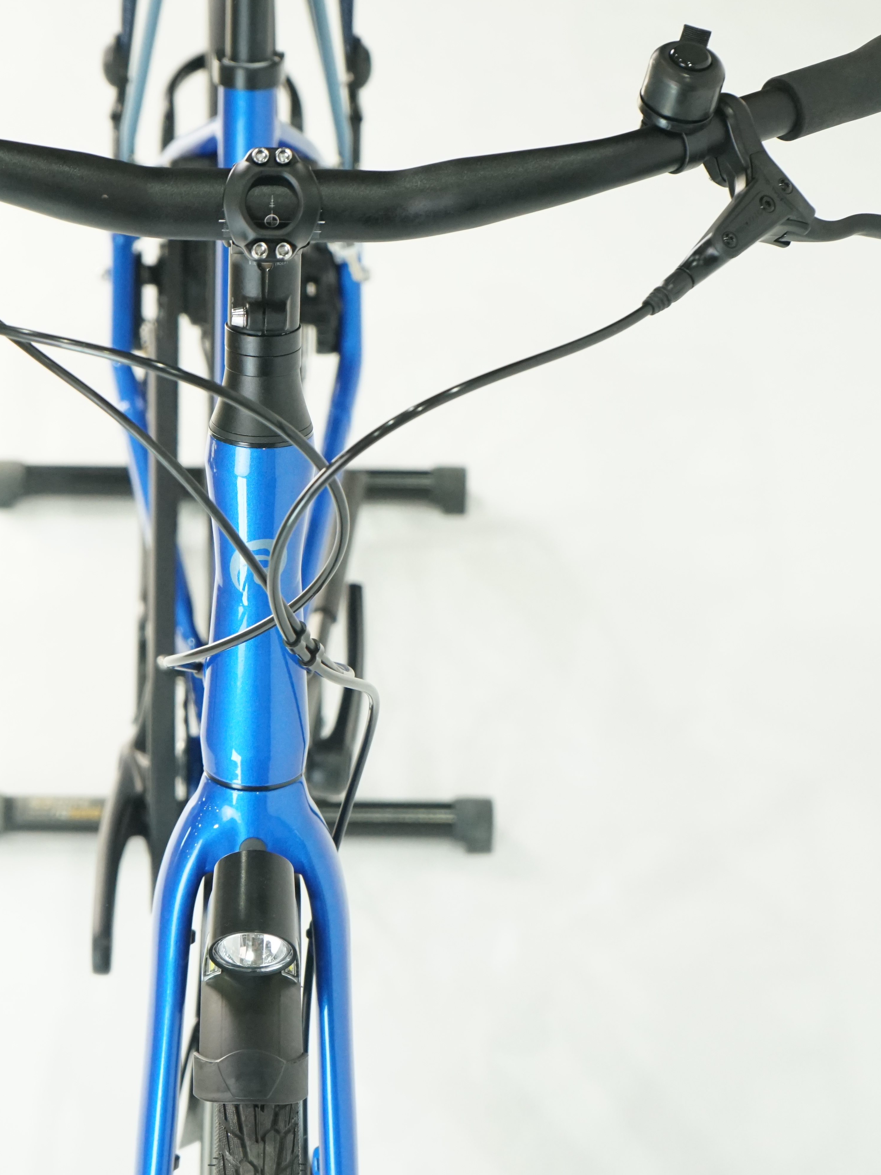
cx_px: 262
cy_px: 586
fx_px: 3461
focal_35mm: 102
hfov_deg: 14.5
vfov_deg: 19.3
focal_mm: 70
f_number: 5.6
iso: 2500
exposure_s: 1/200
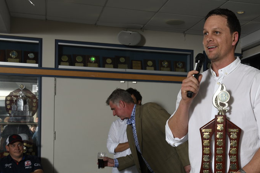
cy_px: 121
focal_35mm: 56
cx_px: 175
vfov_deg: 24.0
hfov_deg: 35.3
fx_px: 404
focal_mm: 38
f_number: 9
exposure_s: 1/125
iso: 320
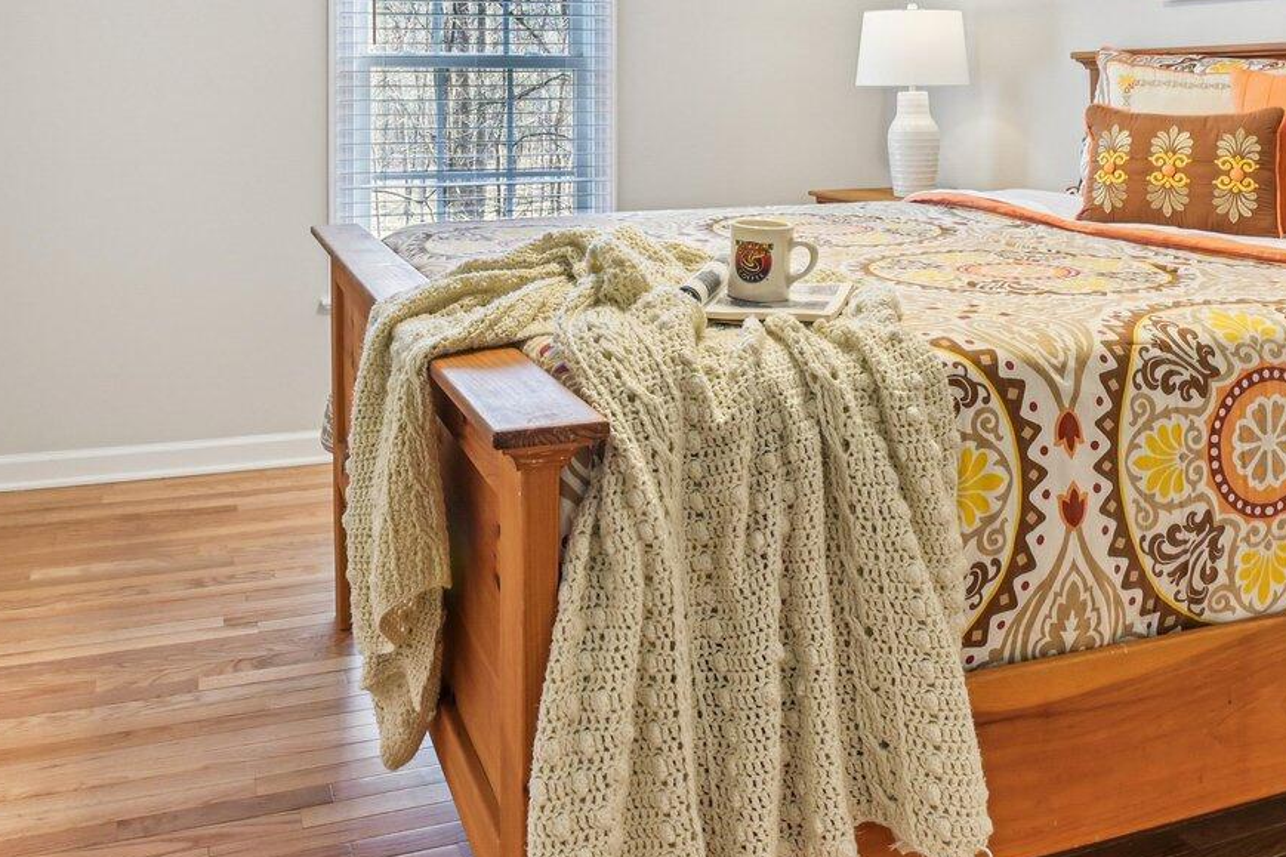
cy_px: 98
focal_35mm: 33
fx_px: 1179
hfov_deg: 57.1
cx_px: 573
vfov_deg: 37.5
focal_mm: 14
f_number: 9
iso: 200
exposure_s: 1/5
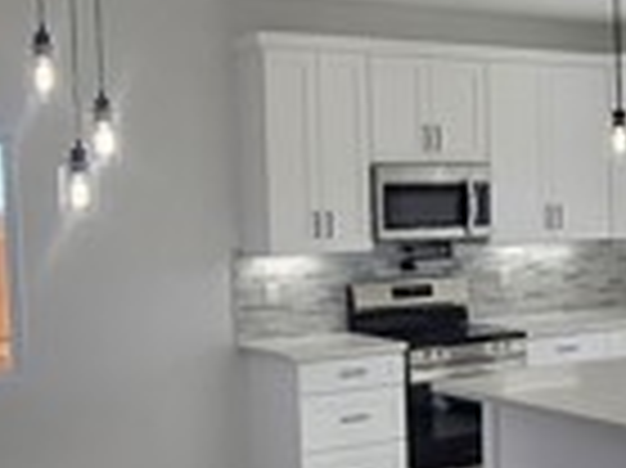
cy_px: 284
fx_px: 1084
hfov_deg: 31.5
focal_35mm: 60
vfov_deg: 24.3
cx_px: 491
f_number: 2.2
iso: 50
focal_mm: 2.2
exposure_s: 1/315
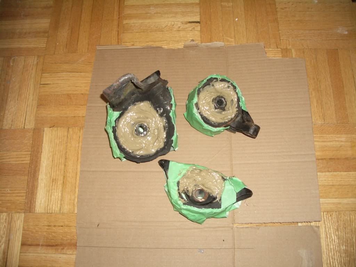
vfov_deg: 40.7
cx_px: 178
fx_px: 360
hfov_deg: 52.6
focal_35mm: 35
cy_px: 134
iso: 200
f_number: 2.6
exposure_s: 1/60
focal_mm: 5.8
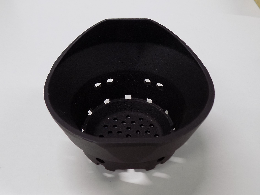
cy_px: 98
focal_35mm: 34
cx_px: 130
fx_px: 255
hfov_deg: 54.0
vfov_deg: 41.8
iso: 140
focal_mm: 6.1
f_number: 3.4
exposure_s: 1/30
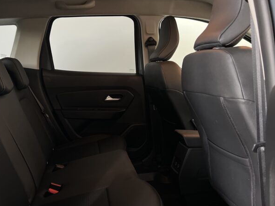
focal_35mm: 35
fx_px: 278
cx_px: 105
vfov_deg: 40.5
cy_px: 128
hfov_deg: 52.1
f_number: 1.5
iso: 400
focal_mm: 5.7
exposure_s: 1/60
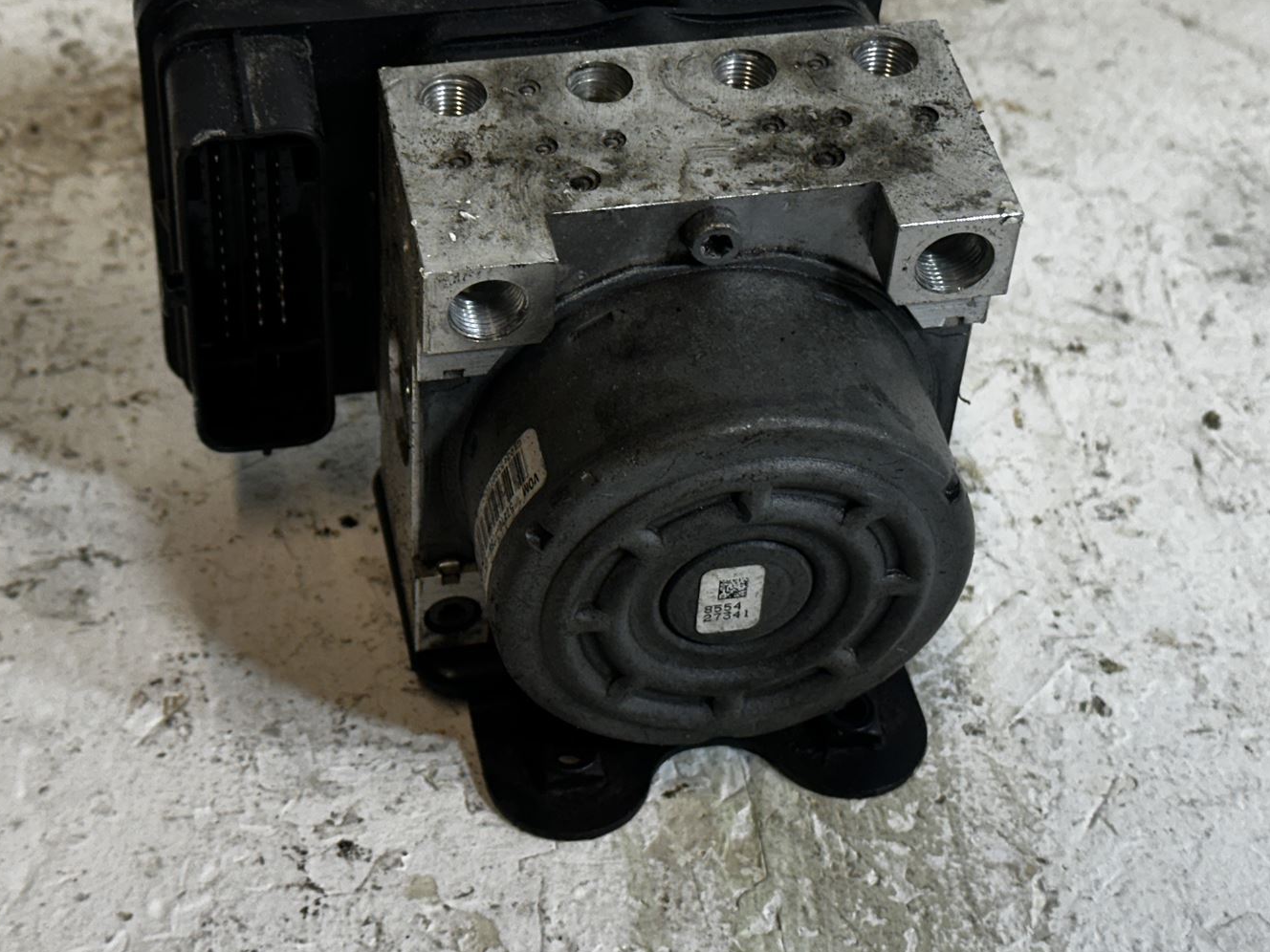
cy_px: 377
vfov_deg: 19.9
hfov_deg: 26.3
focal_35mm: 74
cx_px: 571
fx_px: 2715
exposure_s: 1/100
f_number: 1.78
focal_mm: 6.86
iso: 80
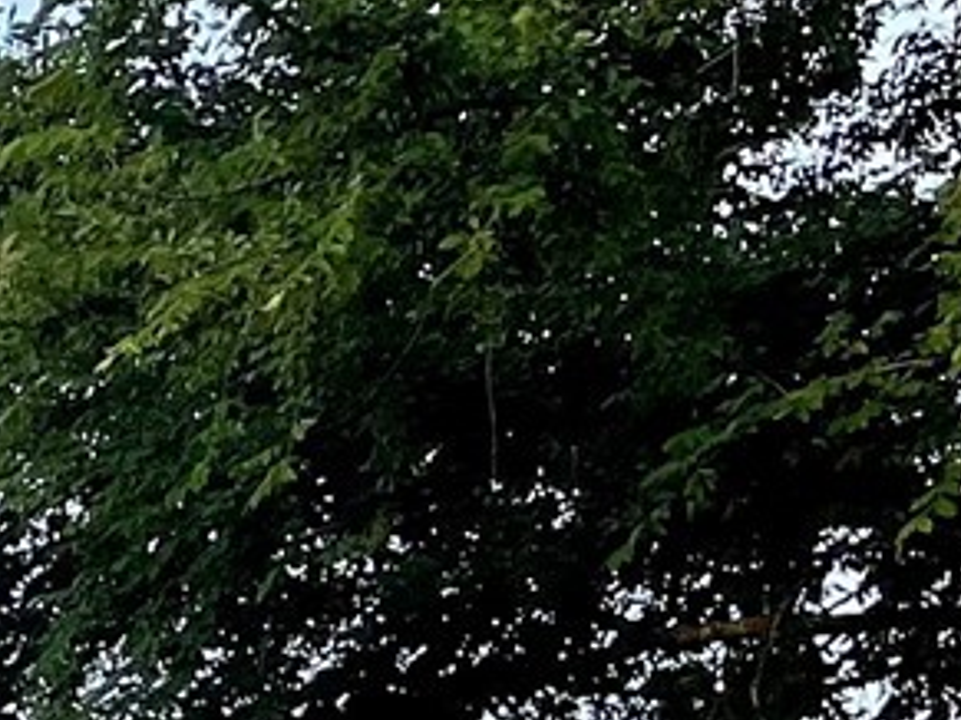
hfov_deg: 9.8
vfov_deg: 8.0
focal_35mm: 165
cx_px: -1684
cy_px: 2018
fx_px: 4579
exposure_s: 1/354
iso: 32
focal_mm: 5.1
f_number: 1.6
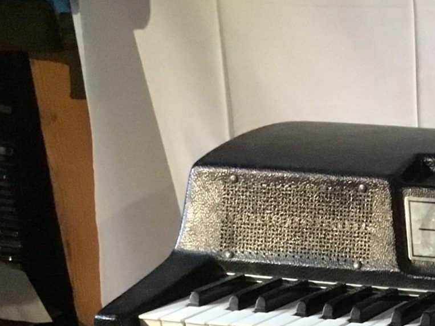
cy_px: 537
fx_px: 1307
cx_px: 675
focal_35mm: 104
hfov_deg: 16.9
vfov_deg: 13.2
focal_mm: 3.3
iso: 320
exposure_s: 1/17
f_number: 2.4
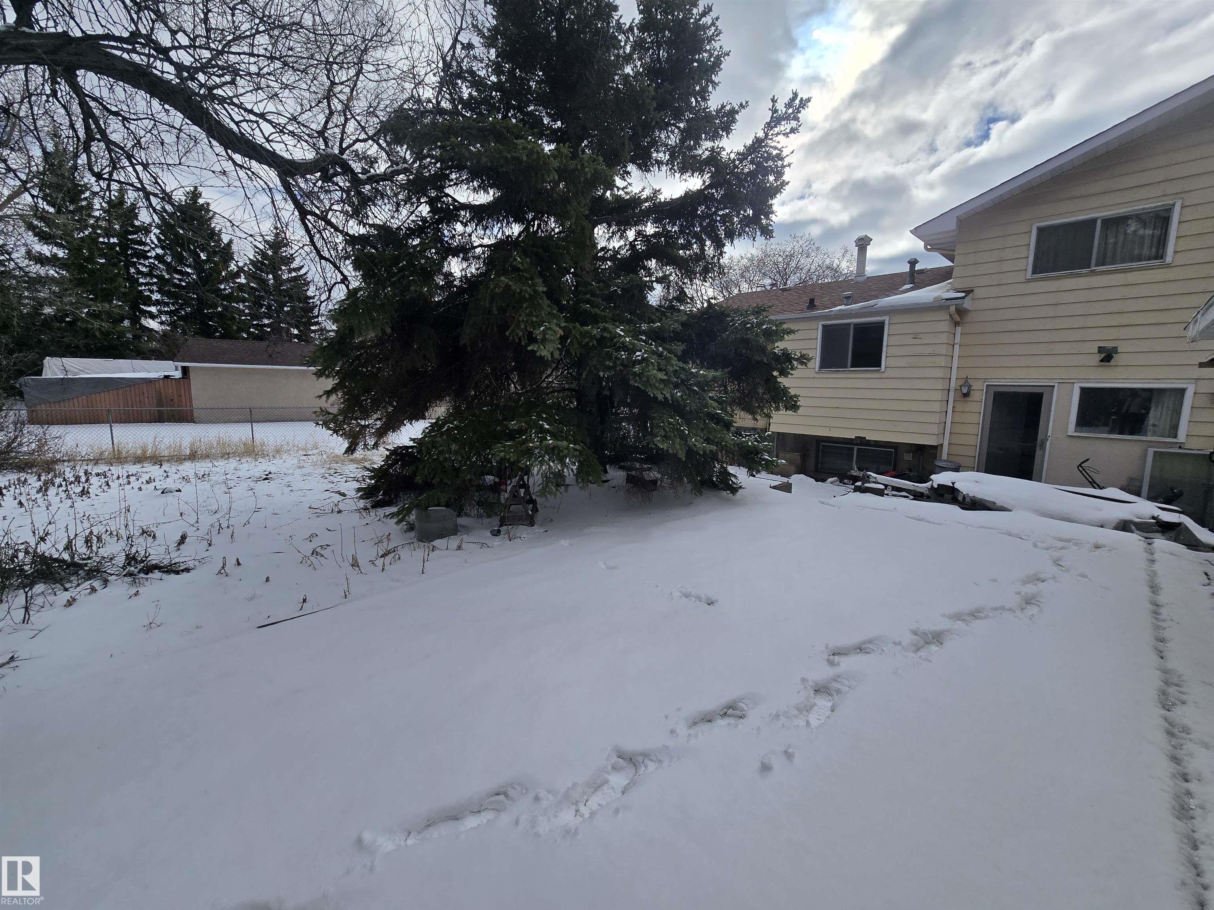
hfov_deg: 106.2
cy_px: 455
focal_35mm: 13
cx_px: 607
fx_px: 456
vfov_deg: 89.9
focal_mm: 2.2
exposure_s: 1/4326
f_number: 2.2
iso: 50
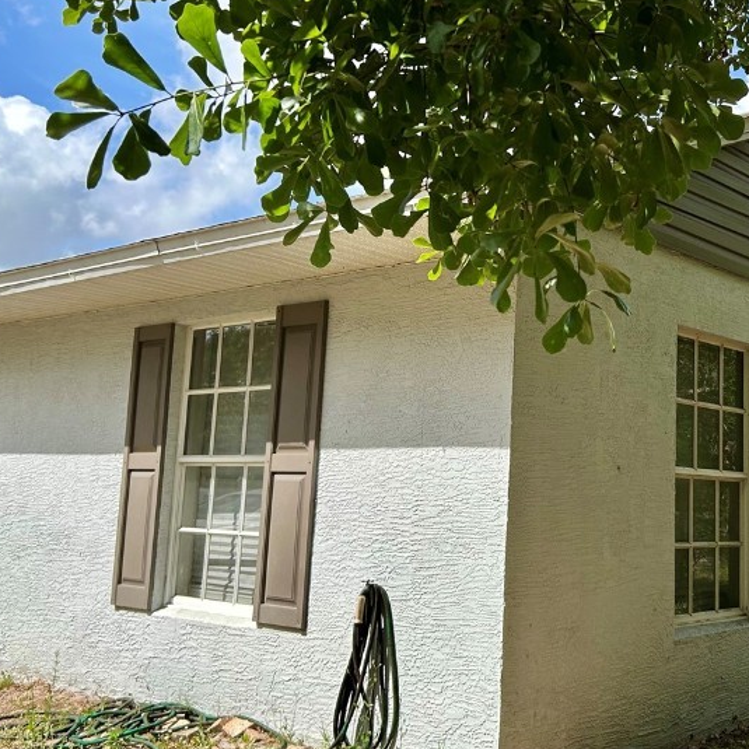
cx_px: 584
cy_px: 326
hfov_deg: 37.2
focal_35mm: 44
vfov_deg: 38.3
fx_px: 1077
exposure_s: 1/3077
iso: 50
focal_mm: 5.7
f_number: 1.5
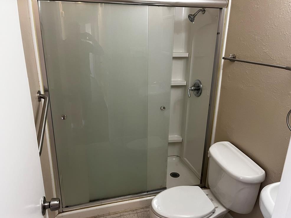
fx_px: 227
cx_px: 146
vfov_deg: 51.4
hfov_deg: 65.3
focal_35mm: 27
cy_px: 110
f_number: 1.6
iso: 160
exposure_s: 1/60
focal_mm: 5.1
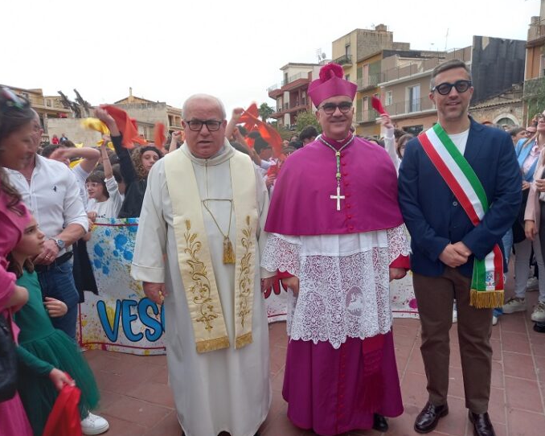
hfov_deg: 64.1
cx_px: 273
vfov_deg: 53.2
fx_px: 435
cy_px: 222
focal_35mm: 27
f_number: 2
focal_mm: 4.6
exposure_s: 1/50
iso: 50
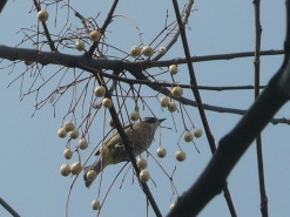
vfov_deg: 3.6
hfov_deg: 4.8
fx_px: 3475
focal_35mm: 415
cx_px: 224
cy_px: 93
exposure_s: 1/800
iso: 100
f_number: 5.1
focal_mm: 16.5
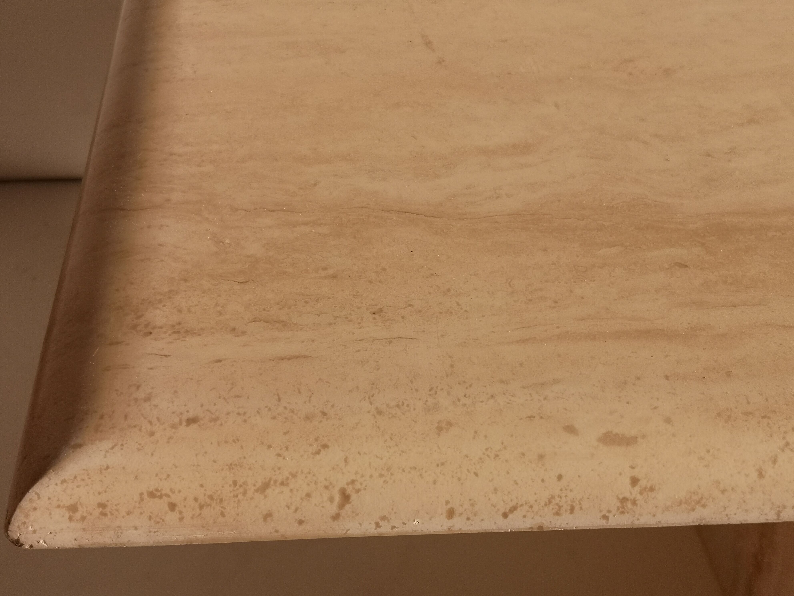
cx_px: 397
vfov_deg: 30.9
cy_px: 298
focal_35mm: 47
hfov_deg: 40.4
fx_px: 1078
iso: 50
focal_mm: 3.95
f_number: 1.8
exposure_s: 1/2151
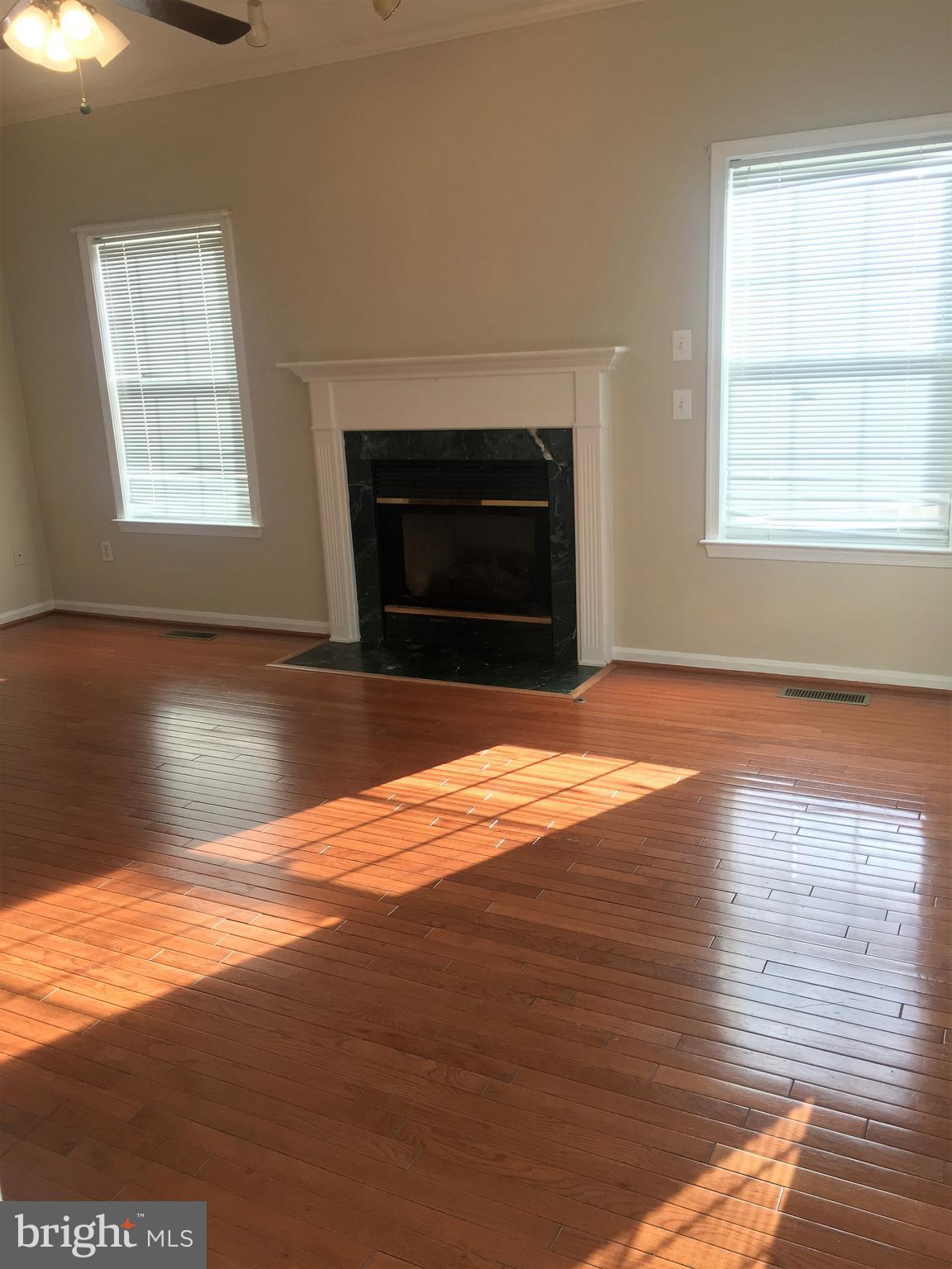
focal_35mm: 29
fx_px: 1063
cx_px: 476
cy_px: 634
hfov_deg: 48.2
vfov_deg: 61.7
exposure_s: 1/120
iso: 40
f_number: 2.2
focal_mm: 4.15
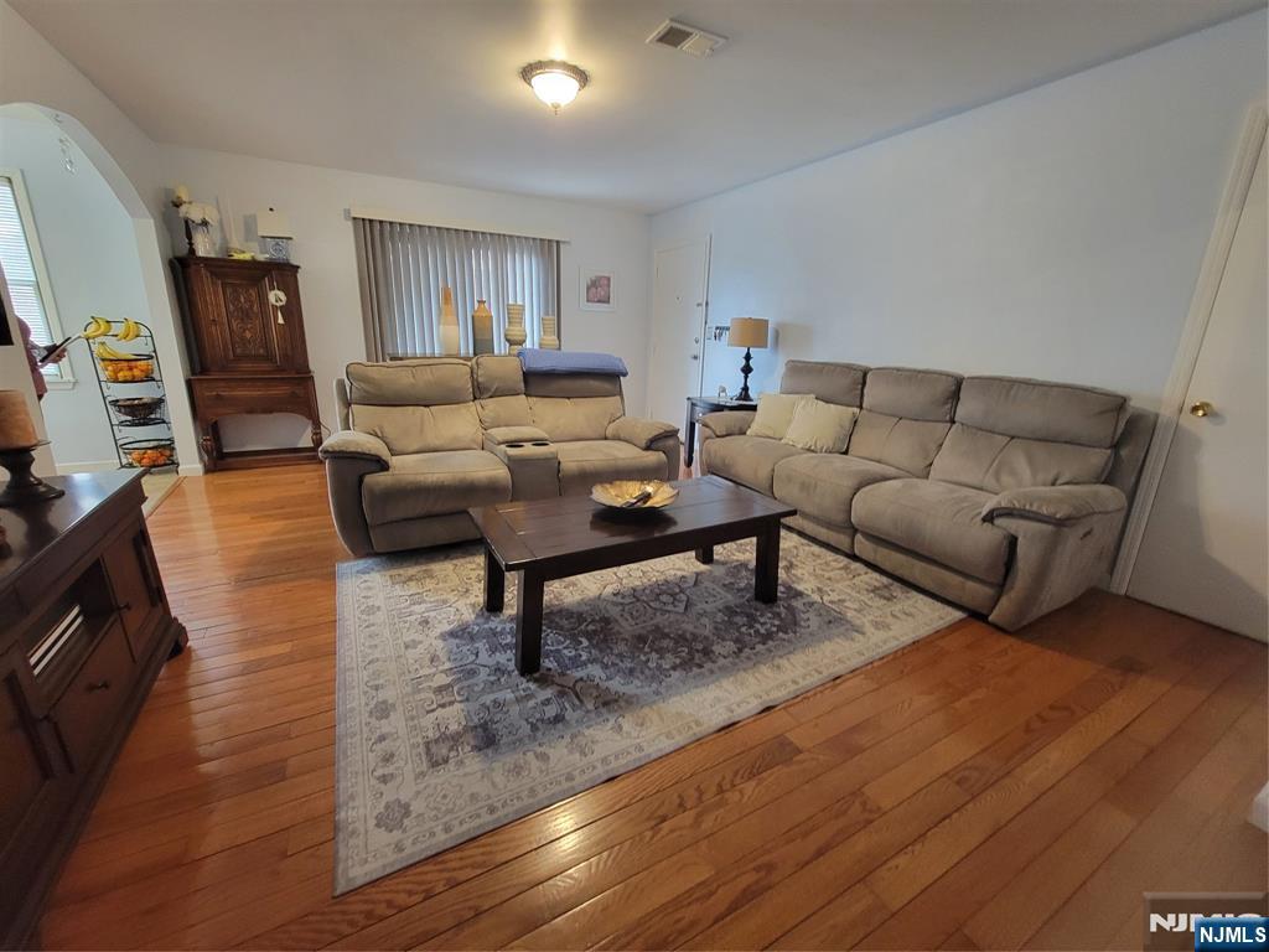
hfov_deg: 106.2
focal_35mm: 13
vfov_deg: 89.9
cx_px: 634
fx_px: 477
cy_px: 476
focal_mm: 2.2
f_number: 2.2
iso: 320
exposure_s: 1/30
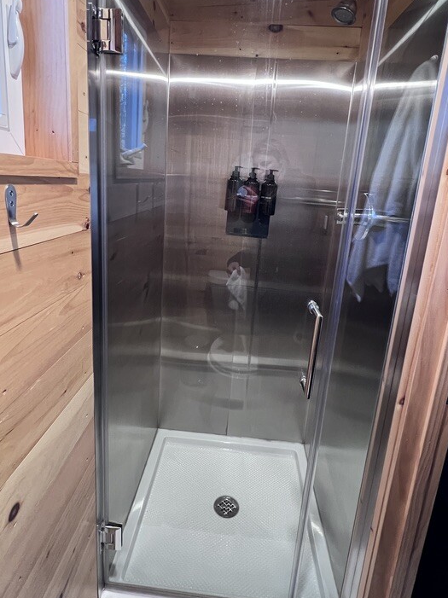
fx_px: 328
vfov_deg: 84.3
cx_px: 218
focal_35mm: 19
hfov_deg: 68.6
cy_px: 261
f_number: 1.8
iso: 640
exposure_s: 1/60
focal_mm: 1.57
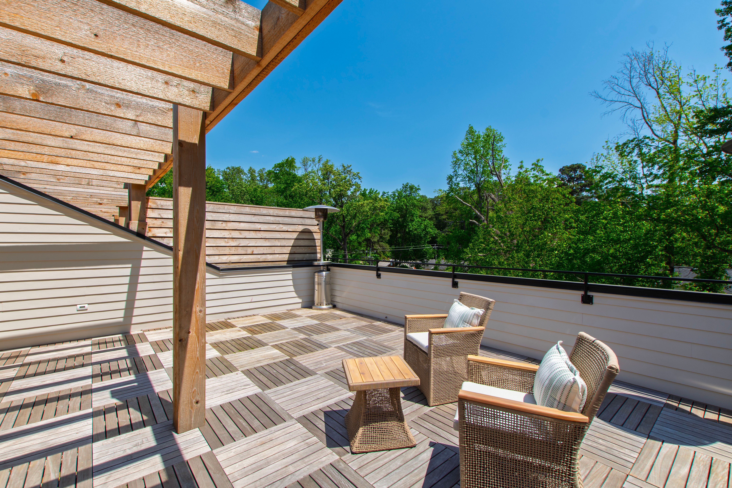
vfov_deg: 77.3
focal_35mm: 15
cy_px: 244
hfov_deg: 100.4
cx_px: 366
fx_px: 305
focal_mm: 10
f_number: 8
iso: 100
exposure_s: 1/160
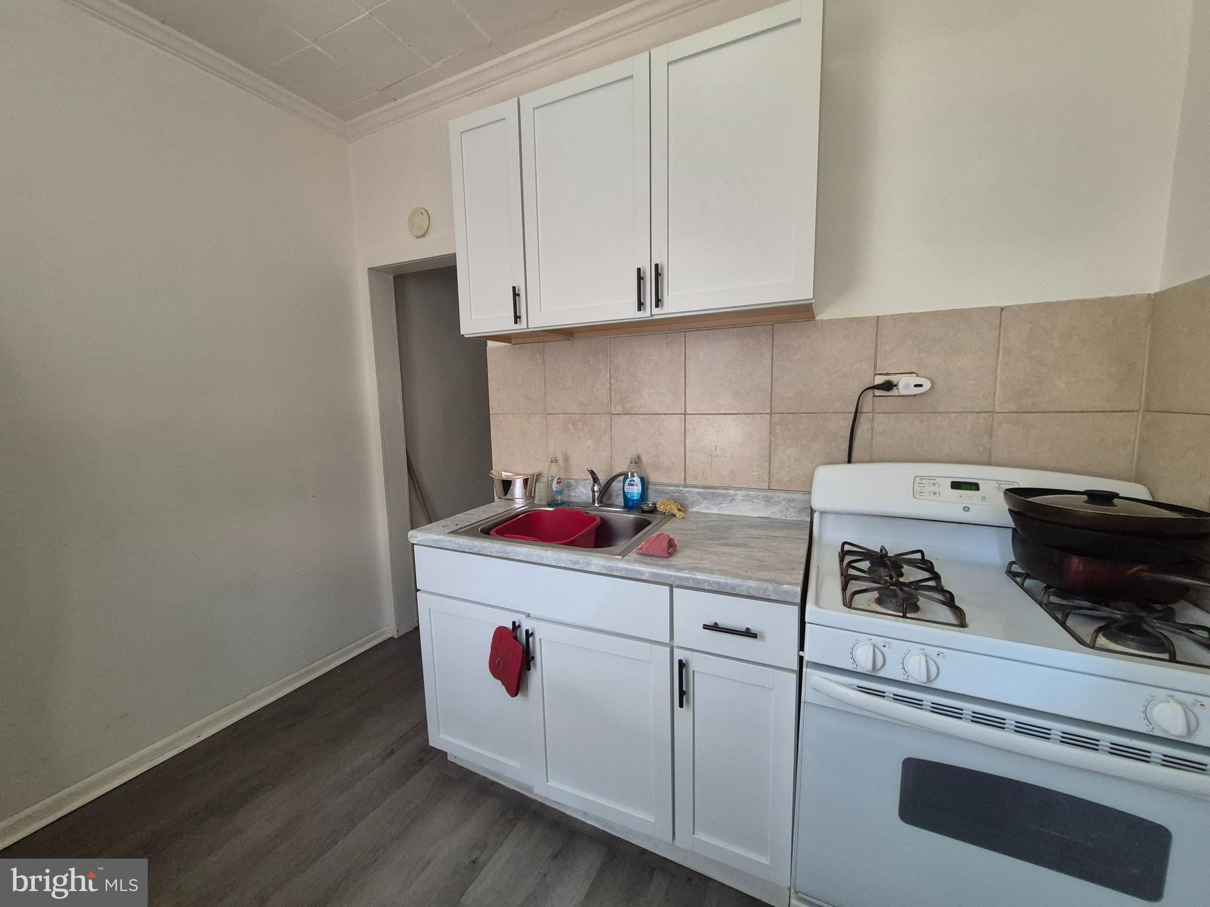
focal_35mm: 13
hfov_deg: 106.2
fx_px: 454
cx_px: 605
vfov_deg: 89.9
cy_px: 454
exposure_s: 1/60
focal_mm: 1.74
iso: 400
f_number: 2.2
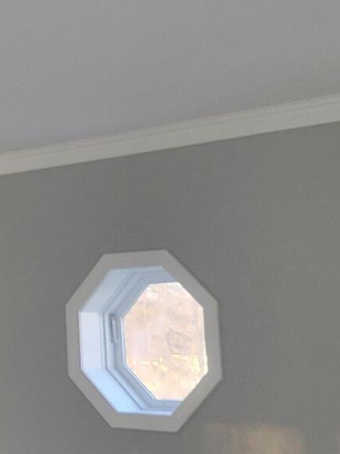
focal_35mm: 89
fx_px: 1166
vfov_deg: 21.9
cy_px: 151
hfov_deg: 14.9
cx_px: -224
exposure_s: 1/119
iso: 200
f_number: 1.8
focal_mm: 5.4
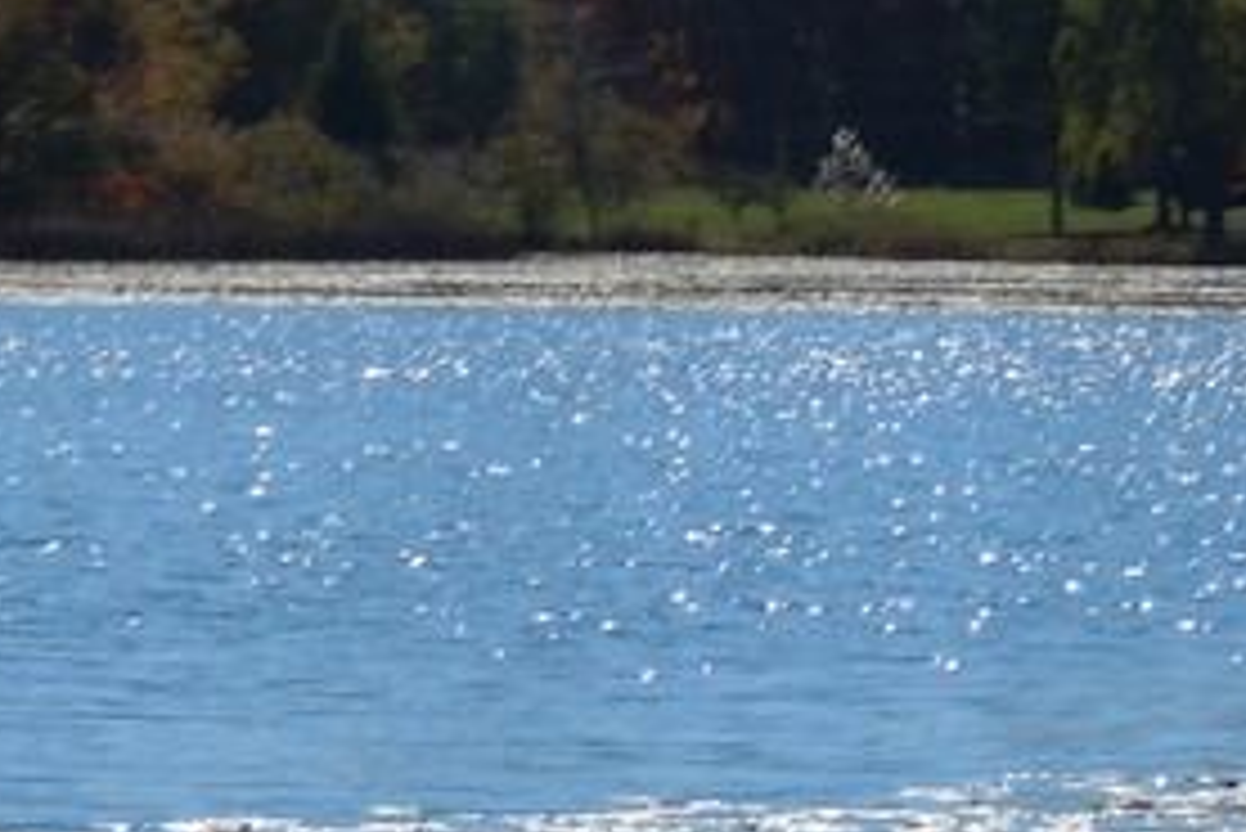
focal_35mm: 360
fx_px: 12466
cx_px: 288
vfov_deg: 3.8
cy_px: 261
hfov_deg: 5.7
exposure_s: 1/250
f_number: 10.8
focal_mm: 21.5
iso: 100
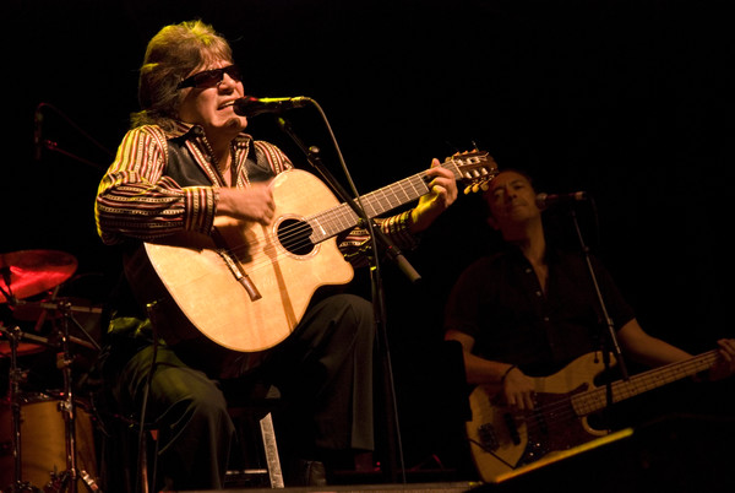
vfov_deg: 7.9
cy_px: 246
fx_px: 3558
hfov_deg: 11.8
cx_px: 368
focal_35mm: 174
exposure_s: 1/50
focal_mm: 116
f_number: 6
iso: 500
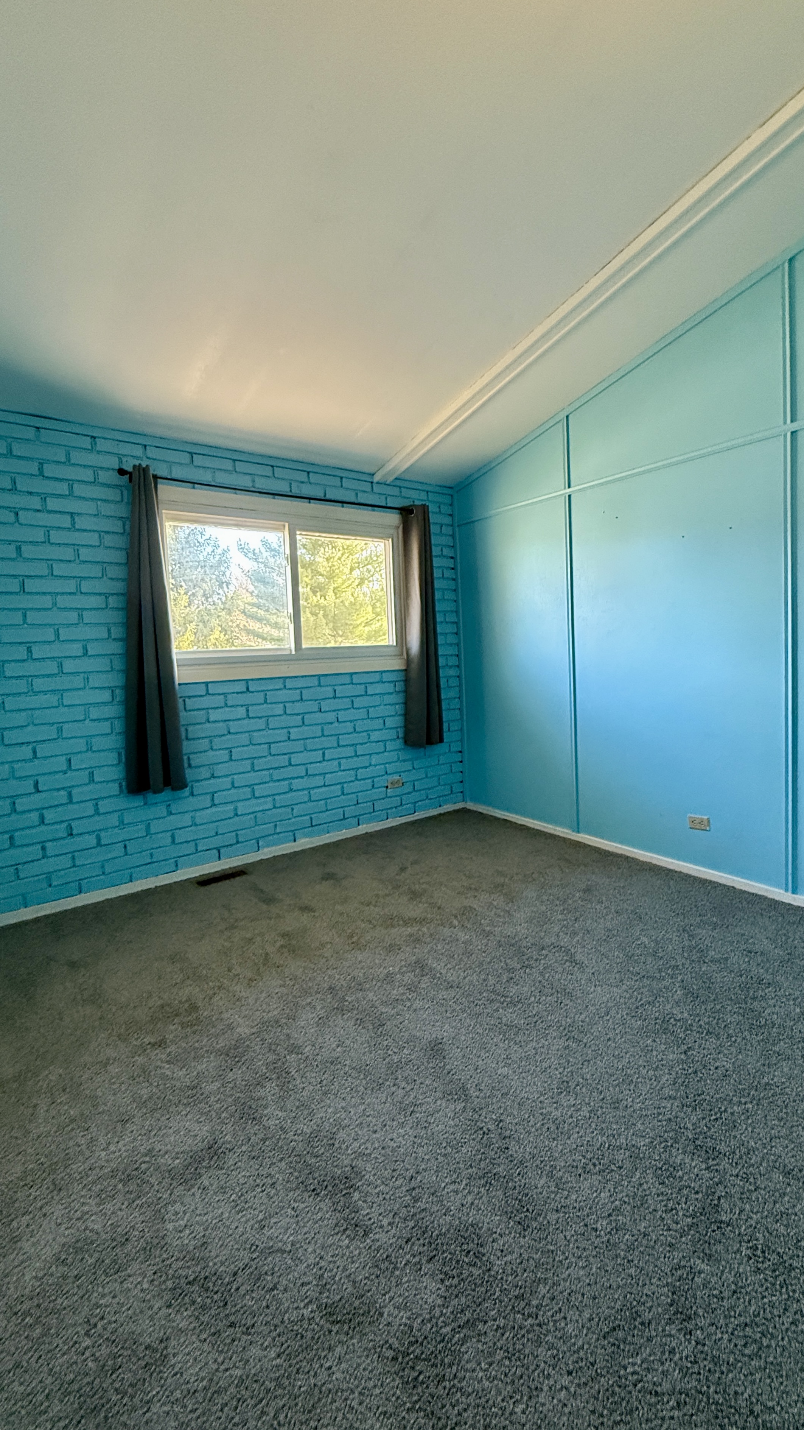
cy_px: 686
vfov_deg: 99.3
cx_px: 466
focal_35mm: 16
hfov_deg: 66.7
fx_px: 606
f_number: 2.2
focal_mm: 2.22
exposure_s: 1/120
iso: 500
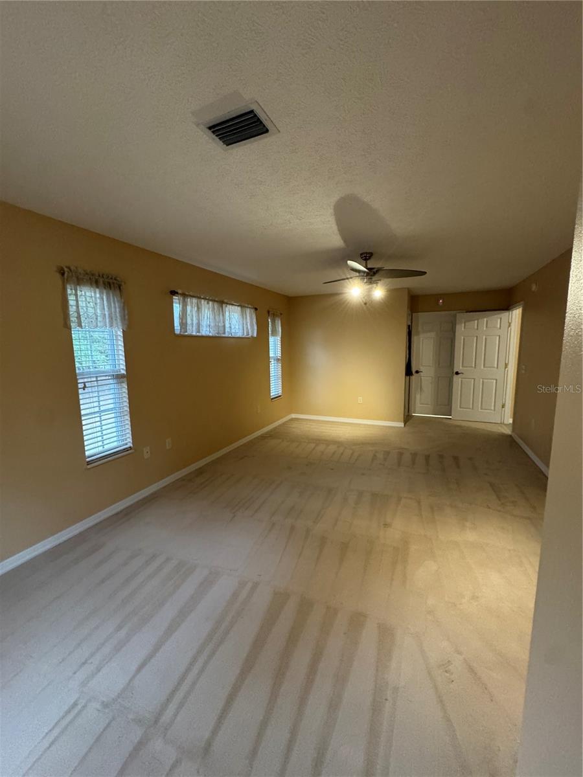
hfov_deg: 85.7
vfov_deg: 102.1
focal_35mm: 14
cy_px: 388
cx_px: 292
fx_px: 314
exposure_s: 1/60
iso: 640
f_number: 2.2
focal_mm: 2.22
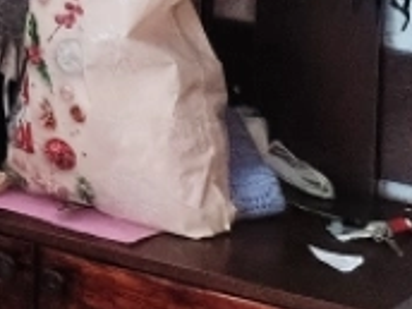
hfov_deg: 8.5
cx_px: -592
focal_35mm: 211
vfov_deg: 6.8
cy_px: -363
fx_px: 2511
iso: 483
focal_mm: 4.75
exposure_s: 1/25
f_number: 1.8
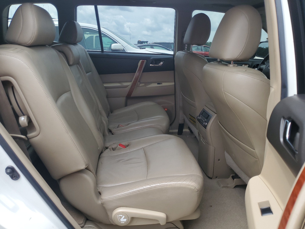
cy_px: 114
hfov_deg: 67.3
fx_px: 229
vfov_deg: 53.1
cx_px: 152
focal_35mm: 26
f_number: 1.5
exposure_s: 1/833
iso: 50
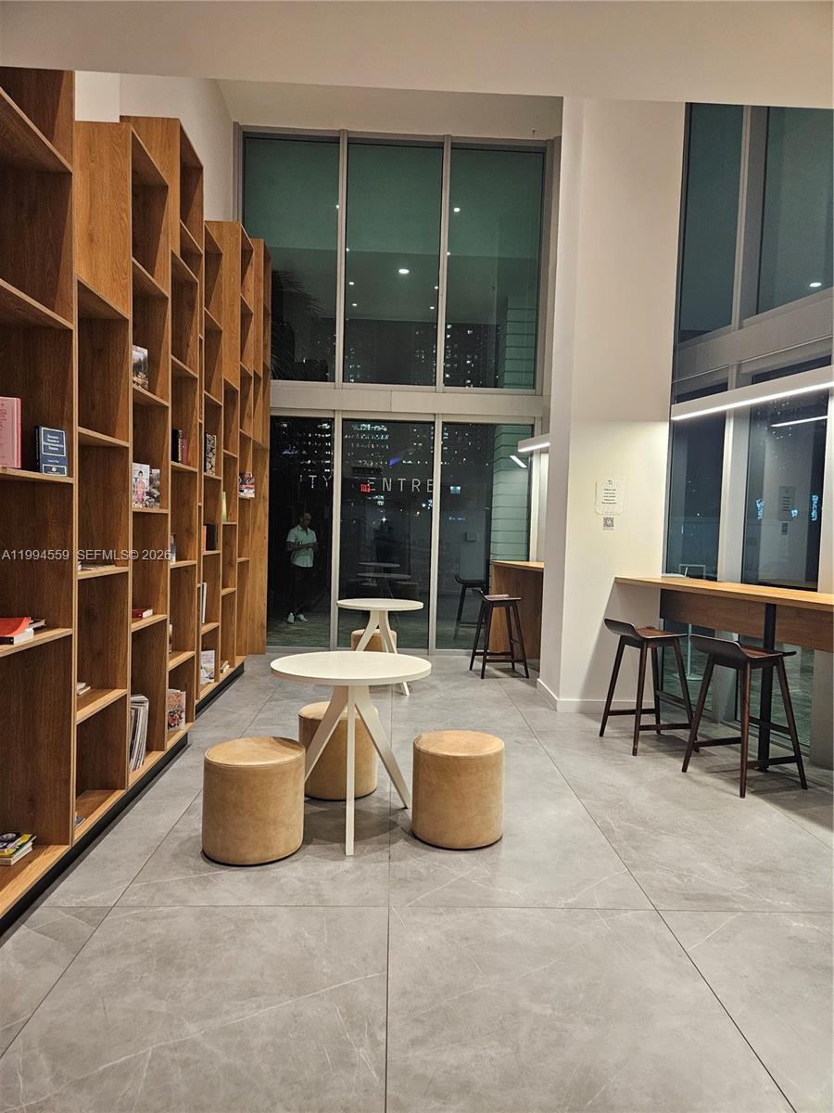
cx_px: 417
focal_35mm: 23
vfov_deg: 73.9
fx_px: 739
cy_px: 556
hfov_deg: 58.9
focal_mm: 5.4
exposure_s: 1/120
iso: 500
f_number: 1.8
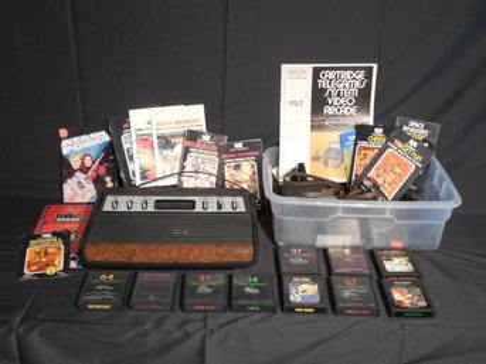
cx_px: 243
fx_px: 603
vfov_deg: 33.6
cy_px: 182
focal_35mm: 43
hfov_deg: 43.9
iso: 400
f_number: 3.9
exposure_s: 1/25
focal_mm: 7.8
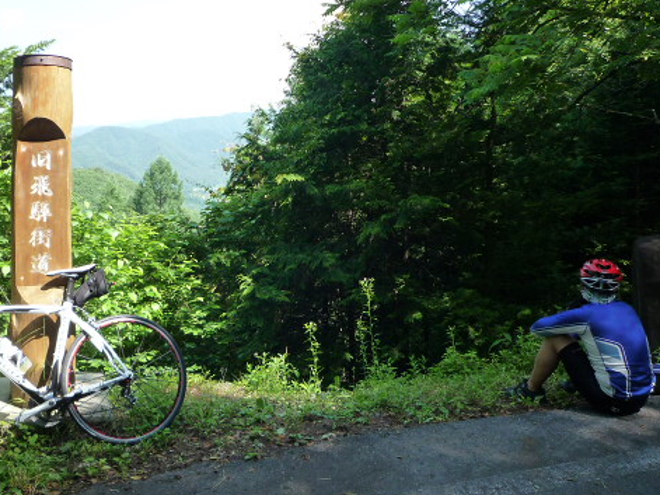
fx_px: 648
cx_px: 242
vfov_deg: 41.4
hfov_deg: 53.3
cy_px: 177
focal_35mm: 34
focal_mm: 4.4
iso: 160
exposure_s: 1/320
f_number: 2.8
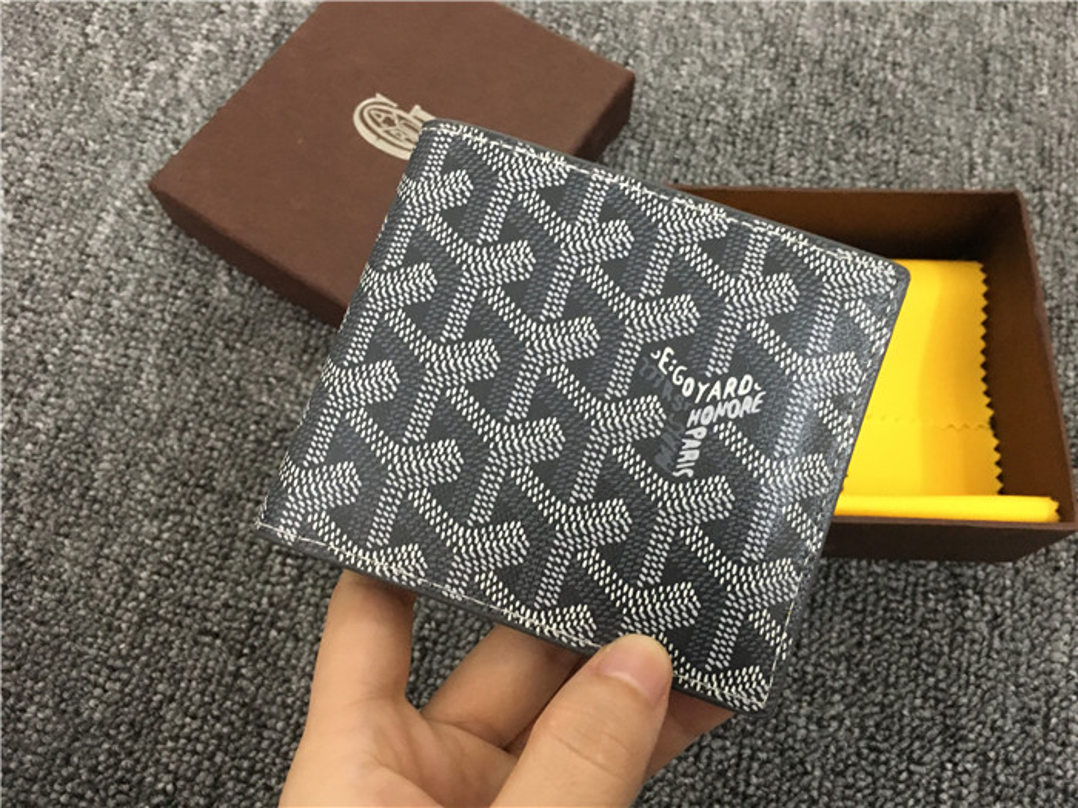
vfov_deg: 48.2
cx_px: 539
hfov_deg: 61.7
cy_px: 404
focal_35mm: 29
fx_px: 903
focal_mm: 4.15
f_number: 2.2
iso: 200
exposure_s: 1/17
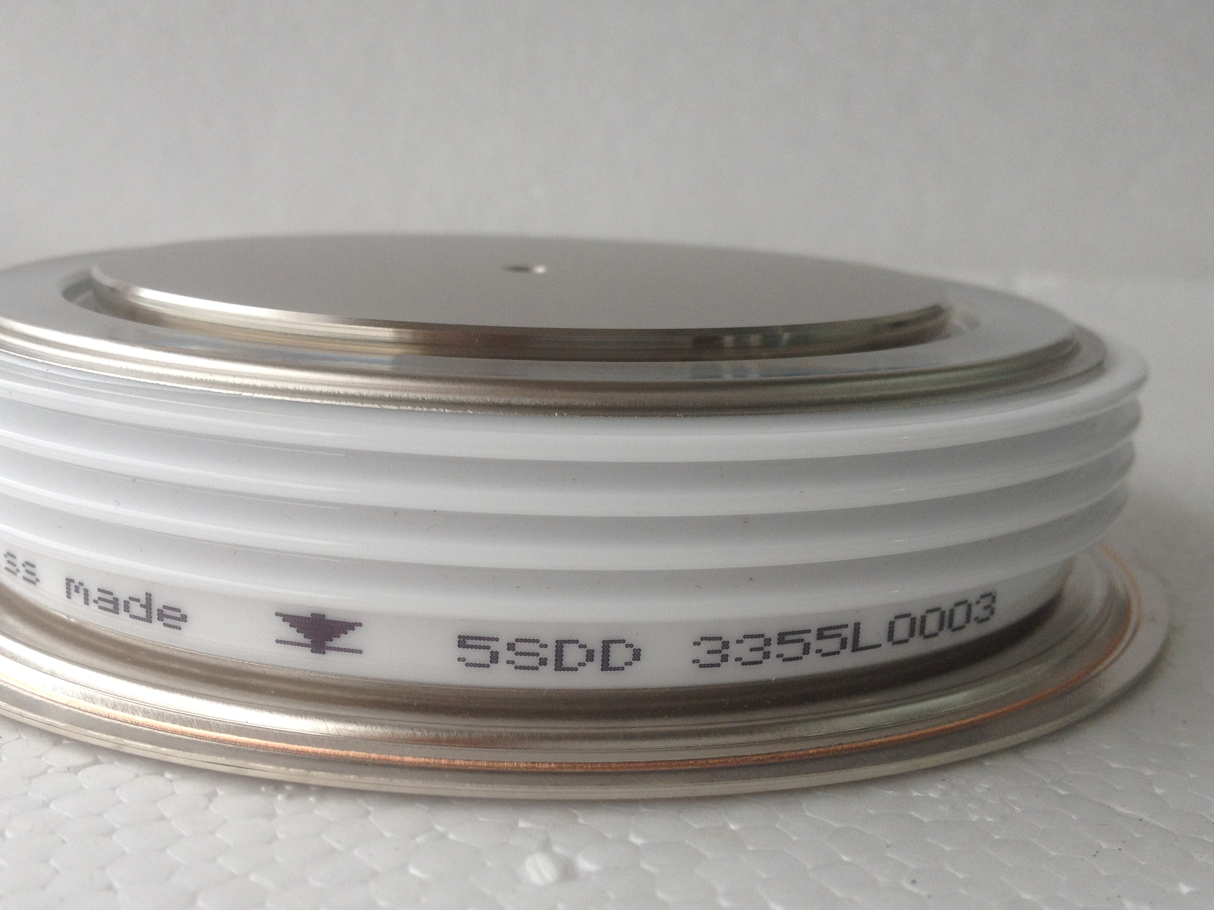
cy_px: 529
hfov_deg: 43.8
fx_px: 1508
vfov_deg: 33.5
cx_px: 535
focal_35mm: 43
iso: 50
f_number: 2.4
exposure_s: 1/211
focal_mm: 4.28
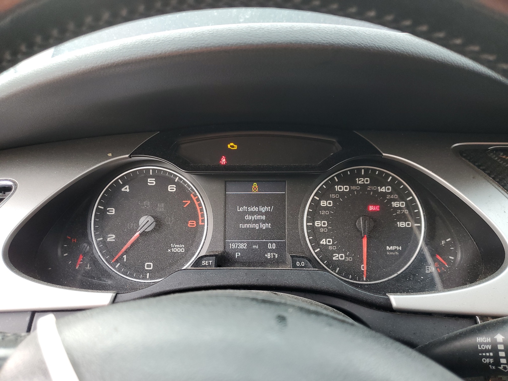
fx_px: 382
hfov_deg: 67.3
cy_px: 190
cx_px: 254
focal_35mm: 26
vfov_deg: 53.1
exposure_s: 1/120
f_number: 1.5
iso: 81
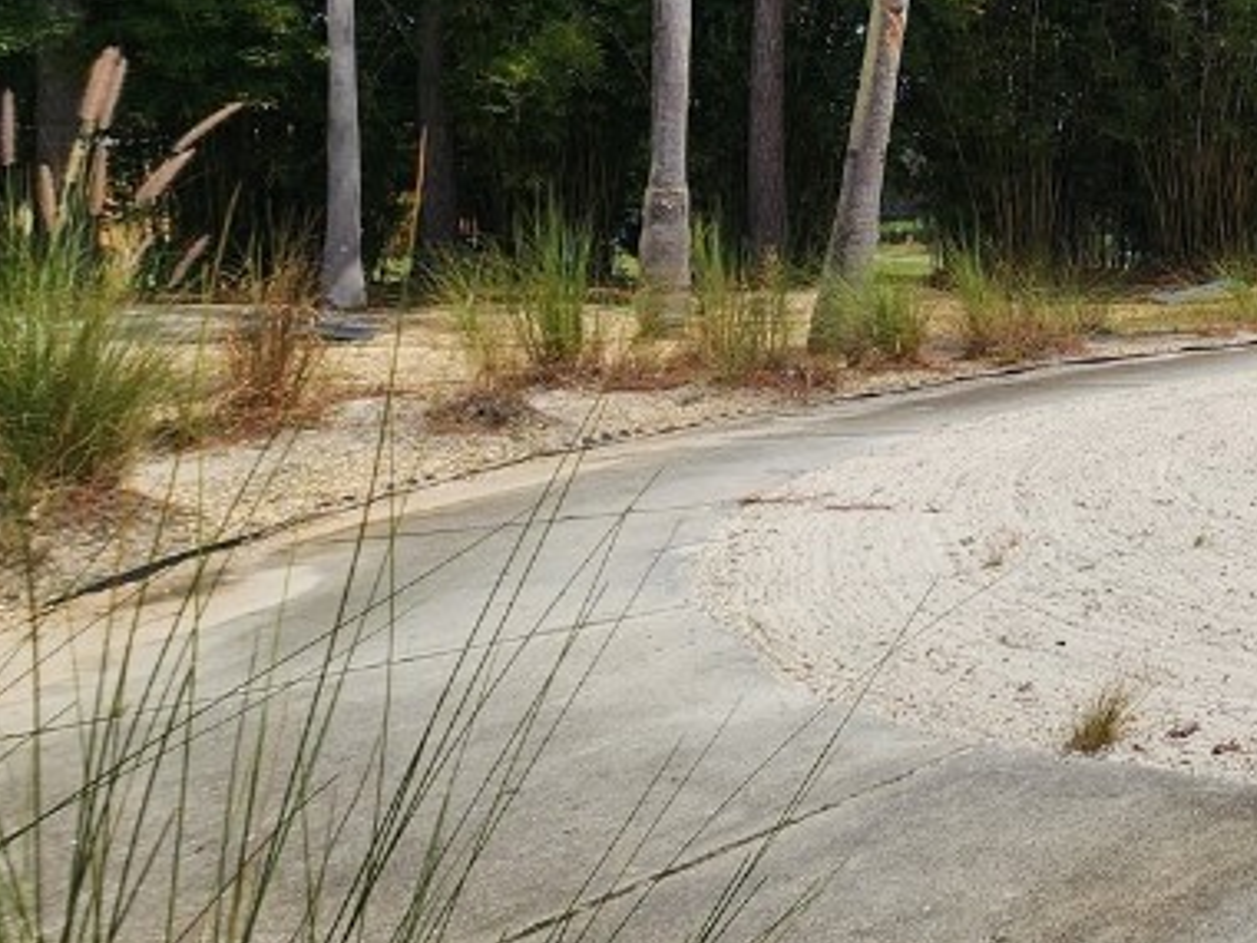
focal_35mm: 35
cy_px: 172
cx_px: 1657
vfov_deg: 38.9
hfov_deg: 35.0
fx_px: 1271
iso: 50
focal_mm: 2.2
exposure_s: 1/2621
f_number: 2.2
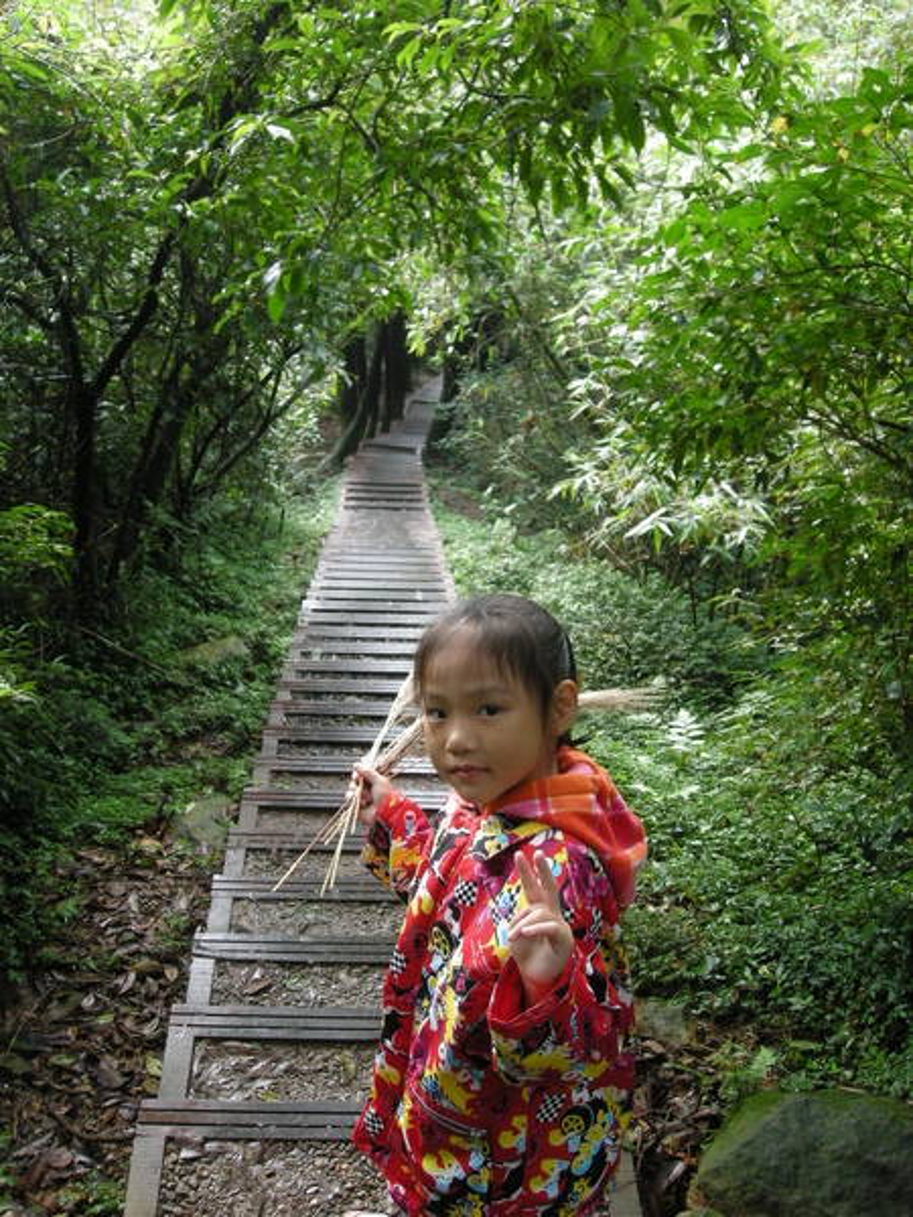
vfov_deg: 52.6
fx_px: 1231
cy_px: 608
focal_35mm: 35
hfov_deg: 40.7
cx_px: 456
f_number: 2.8
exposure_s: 1/56.2
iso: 108
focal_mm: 5.7
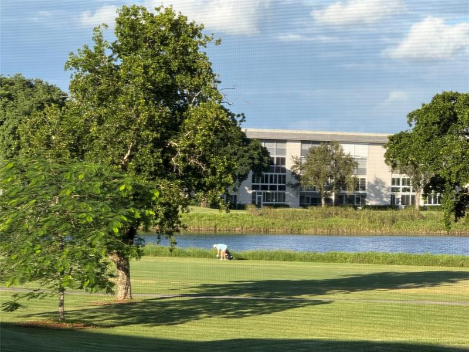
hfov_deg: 16.4
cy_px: 176
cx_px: 234
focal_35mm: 120
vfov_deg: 12.3
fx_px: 1626
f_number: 2.8
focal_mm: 15.66
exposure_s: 1/605
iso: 50
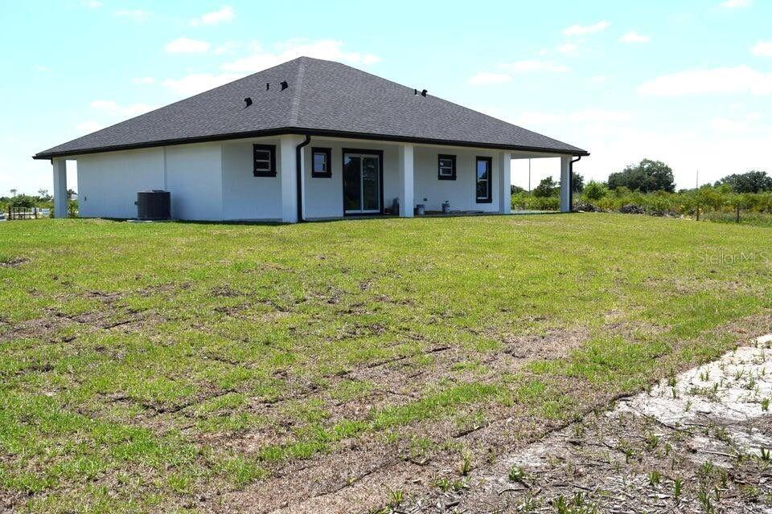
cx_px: 386
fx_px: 804
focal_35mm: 38
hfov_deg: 51.3
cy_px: 257
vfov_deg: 35.5
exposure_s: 1/200
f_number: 11
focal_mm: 25
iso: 100
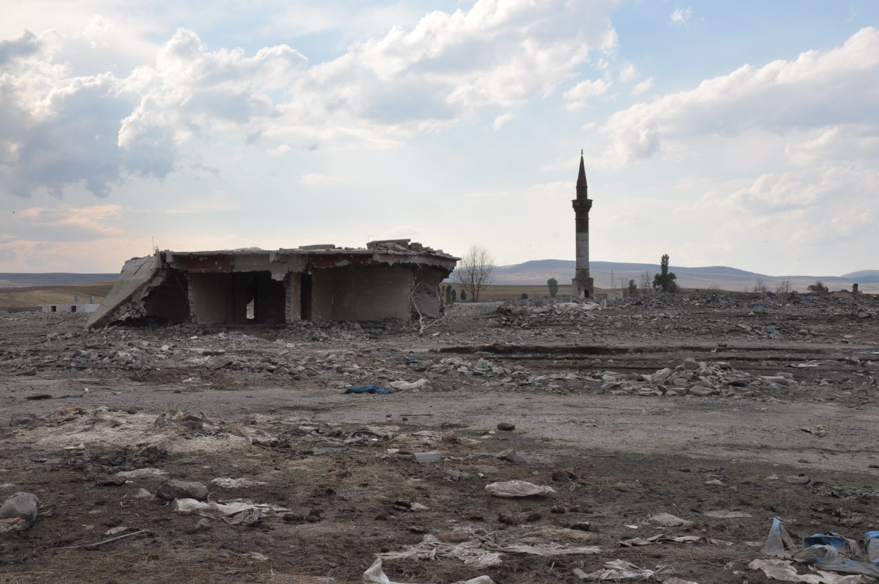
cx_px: 440
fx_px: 1097
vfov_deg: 29.8
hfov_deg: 43.7
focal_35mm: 45
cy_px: 292
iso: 500
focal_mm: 30
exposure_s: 1/200
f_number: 18
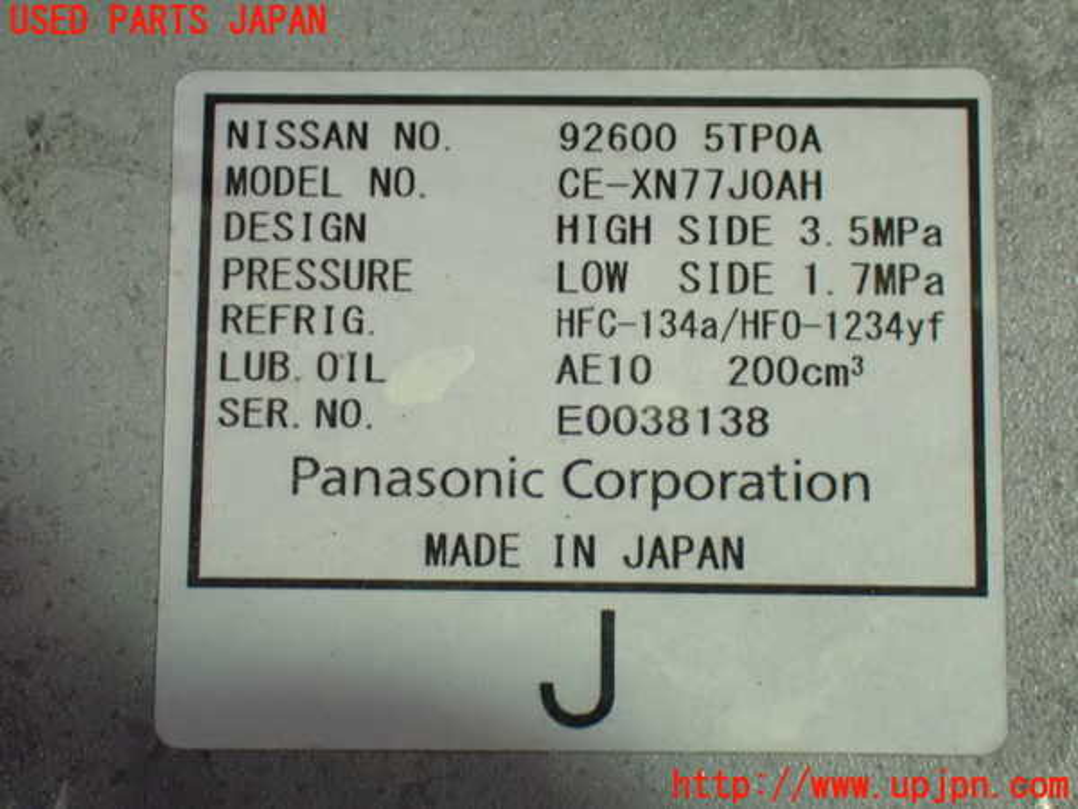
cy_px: 404
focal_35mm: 88
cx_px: 539
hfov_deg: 22.3
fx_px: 2740
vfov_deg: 16.8
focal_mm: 15.66
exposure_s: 1/30
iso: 1600
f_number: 4.5
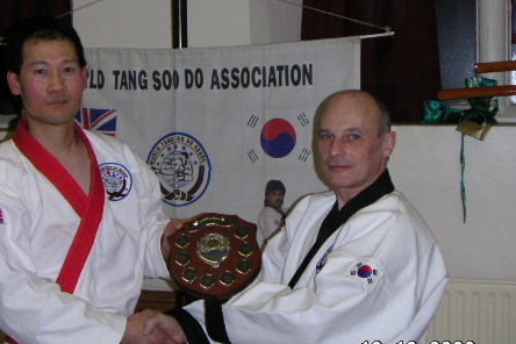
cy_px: 127
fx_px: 1075
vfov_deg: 18.2
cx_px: 166
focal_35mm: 75
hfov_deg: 26.8
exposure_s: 1/45
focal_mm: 6.5
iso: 200
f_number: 3.1
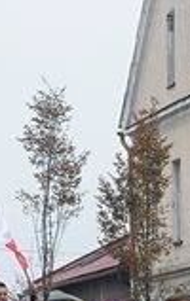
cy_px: 470
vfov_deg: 7.4
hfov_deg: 4.6
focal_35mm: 277
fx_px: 2285
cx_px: 494
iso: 800
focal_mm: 34
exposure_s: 1/250
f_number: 8
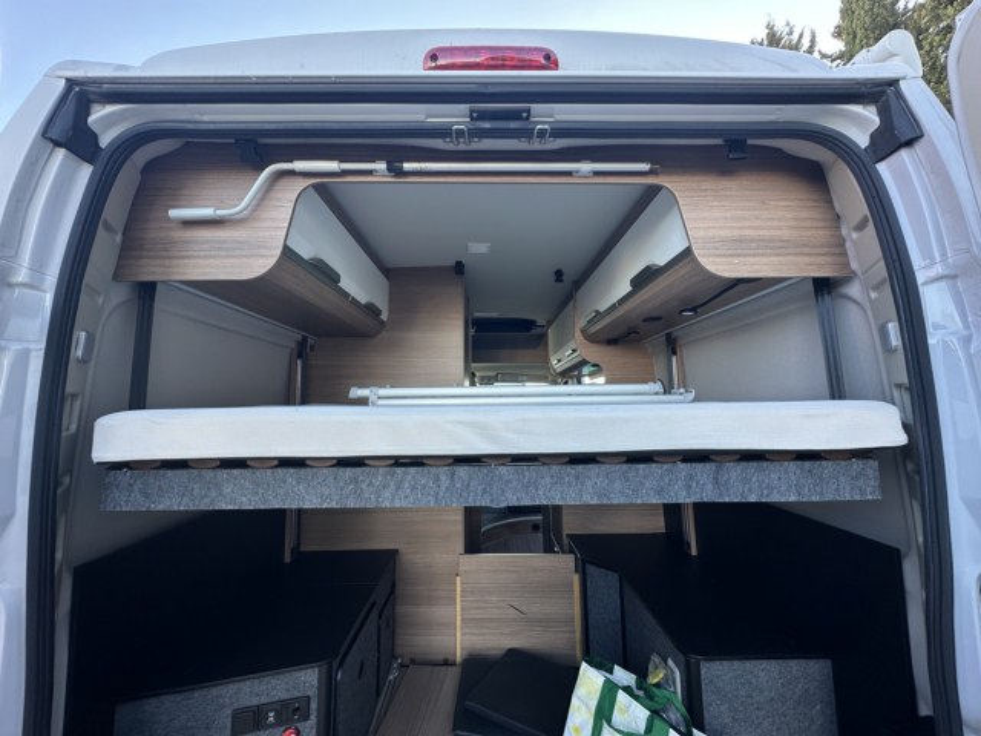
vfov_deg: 85.7
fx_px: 397
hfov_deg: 102.1
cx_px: 490
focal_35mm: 14
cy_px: 368
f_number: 2.2
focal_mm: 2.22
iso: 40
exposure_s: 1/101
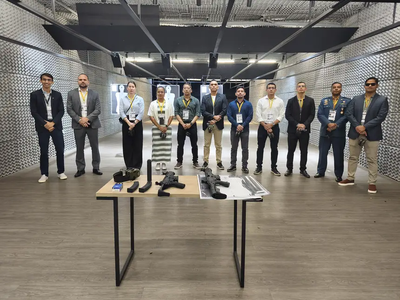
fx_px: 266
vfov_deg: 58.9
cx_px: 200
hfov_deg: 73.9
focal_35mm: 23
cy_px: 150
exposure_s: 1/60
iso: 1000
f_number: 1.65
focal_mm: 6.18
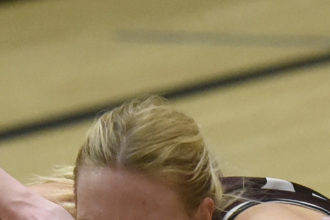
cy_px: 331
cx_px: 273
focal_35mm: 671
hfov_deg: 3.1
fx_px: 6152
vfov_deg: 2.0
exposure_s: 1/1600
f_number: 3.2
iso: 8000
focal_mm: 120
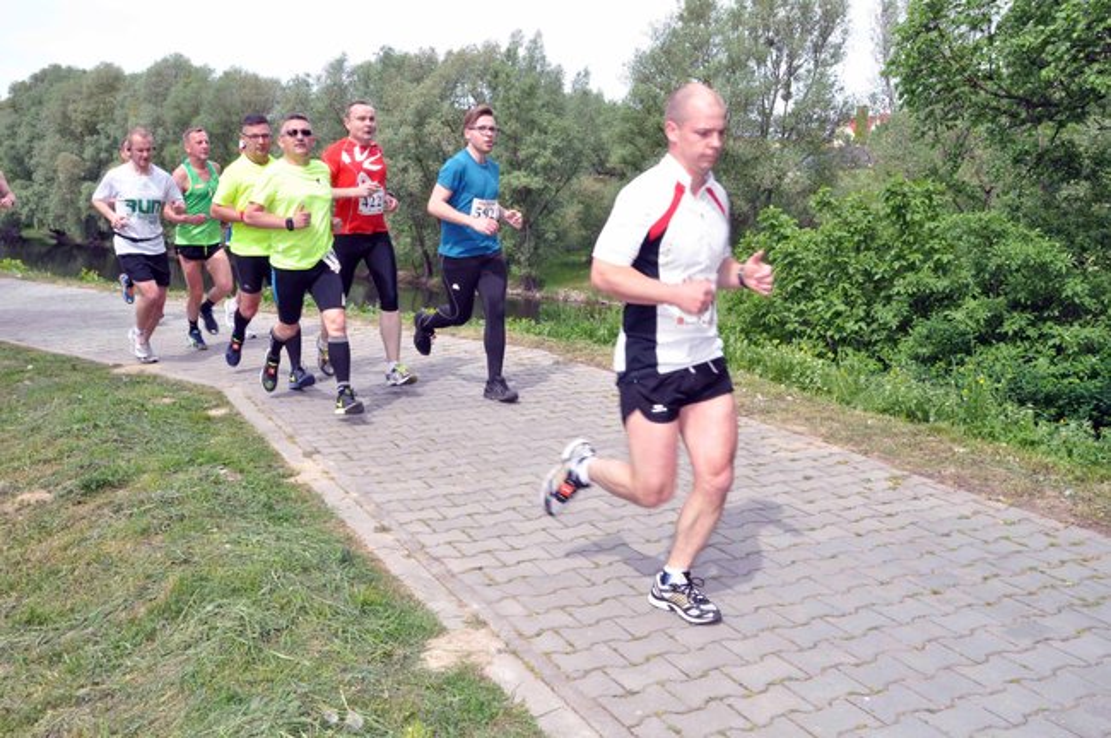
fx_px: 1017
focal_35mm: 33
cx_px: 556
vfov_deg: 39.9
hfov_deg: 57.3
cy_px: 369
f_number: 20
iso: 800
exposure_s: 1/200
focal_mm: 22
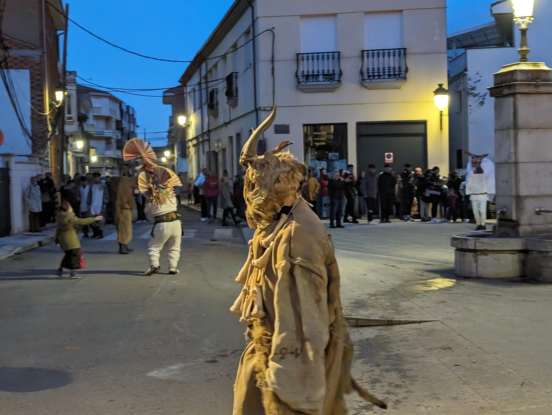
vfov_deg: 29.7
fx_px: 782
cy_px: 208
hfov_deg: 38.9
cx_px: 276
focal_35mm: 49
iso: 1260
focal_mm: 6.9
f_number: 1.68
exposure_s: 1/100
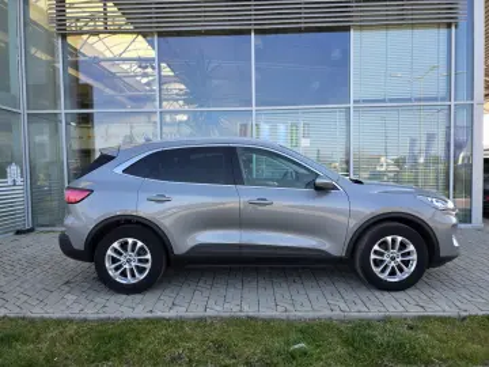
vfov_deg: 58.9
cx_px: 244
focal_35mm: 23
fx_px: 325
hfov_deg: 73.9
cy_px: 184
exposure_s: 1/359
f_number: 1.7
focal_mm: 6.3
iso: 40
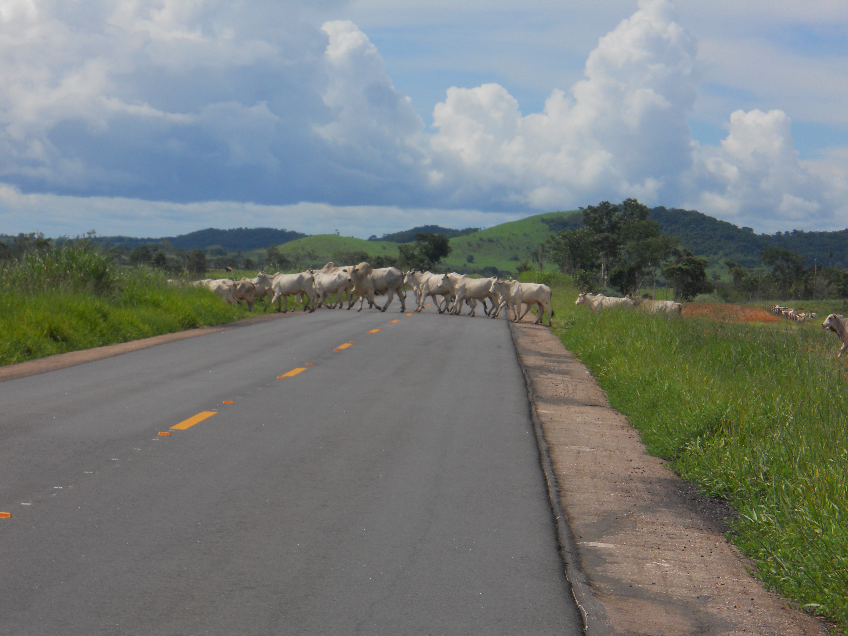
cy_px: 318
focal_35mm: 126
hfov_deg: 15.6
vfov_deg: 11.8
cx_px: 424
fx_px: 3087
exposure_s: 1/640
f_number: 6.2
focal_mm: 22.6
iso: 80
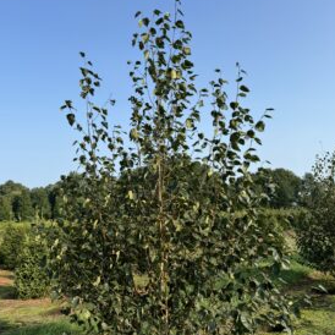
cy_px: 207
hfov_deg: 52.5
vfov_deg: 52.0
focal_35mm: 31
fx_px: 339
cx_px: 164
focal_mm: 6.76
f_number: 1.78
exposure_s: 1/2415
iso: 80
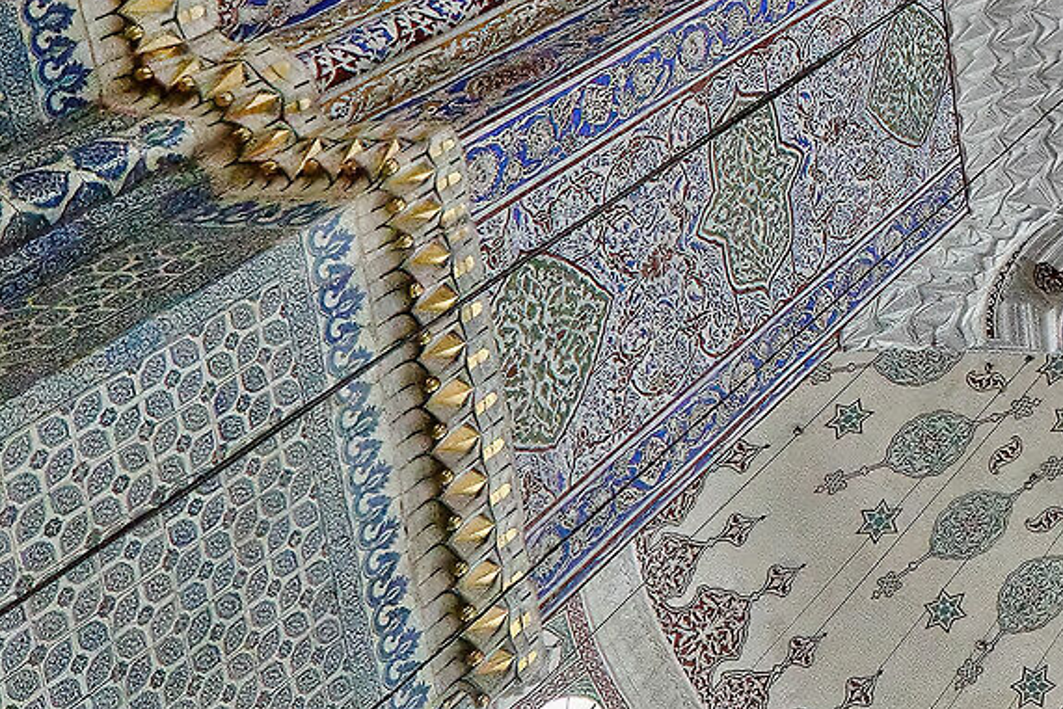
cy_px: -296
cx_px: 1964
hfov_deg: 20.7
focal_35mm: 63
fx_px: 1861
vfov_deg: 19.3
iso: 6400
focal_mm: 10
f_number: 4
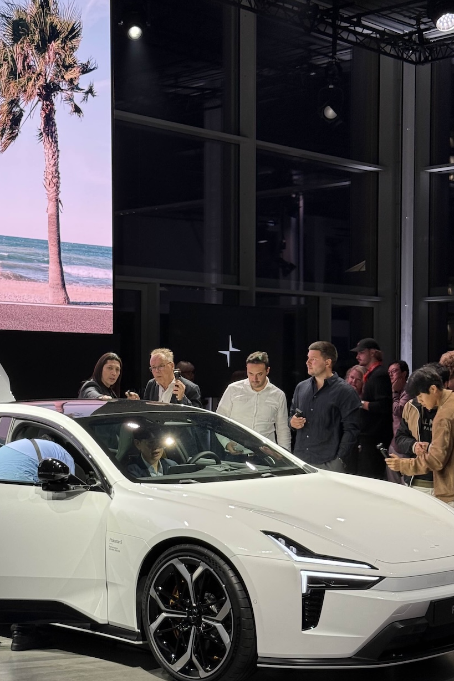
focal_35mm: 65
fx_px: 1230
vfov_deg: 30.9
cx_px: 203
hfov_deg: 20.9
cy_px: 403
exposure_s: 1/75
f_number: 1.78
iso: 80
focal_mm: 6.76
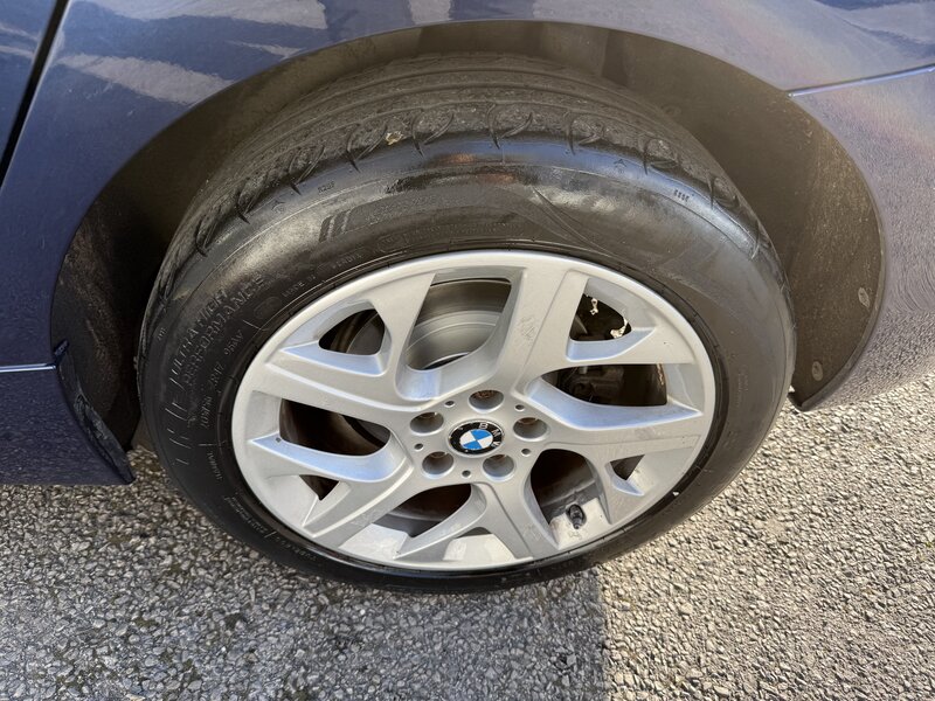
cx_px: 468
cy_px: 350
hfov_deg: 71.6
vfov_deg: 56.8
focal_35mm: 24
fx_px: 648
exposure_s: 1/391
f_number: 1.78
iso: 80
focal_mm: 6.76
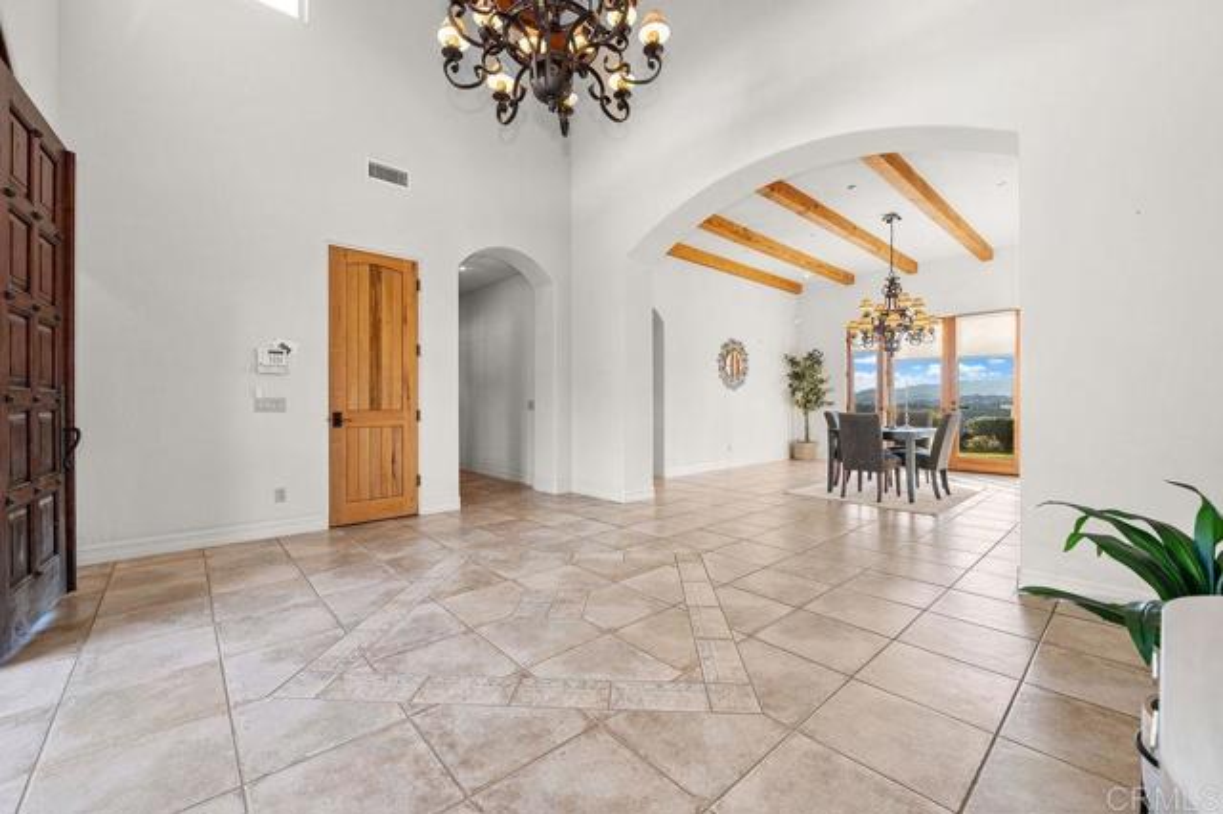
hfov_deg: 104.3
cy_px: 407
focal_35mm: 14
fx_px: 475
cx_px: 612
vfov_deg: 81.1
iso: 100
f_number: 7.1
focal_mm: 14
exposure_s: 1/4
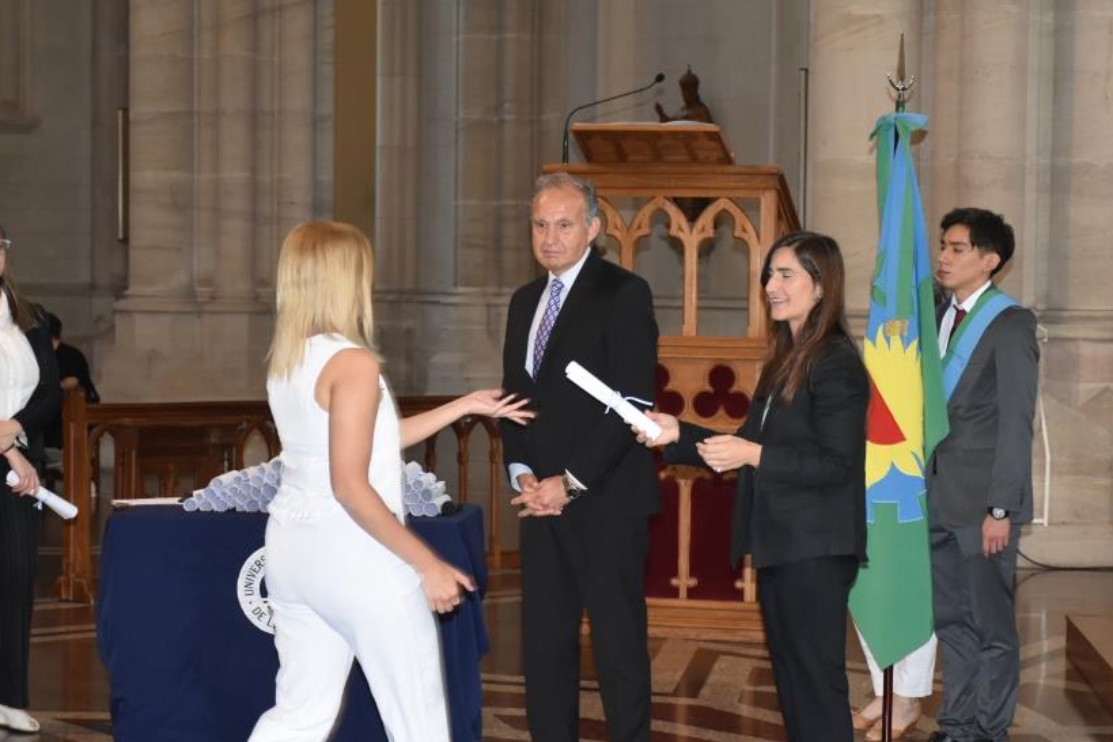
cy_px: 452
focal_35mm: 90
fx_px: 2782
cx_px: 560
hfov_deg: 22.6
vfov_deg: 15.2
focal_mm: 48
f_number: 5.6
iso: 1250
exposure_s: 1/60
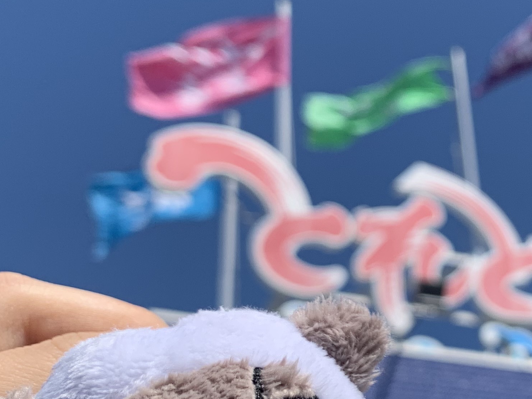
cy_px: 289
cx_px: 622
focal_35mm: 71
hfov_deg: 25.0
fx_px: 1091
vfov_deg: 20.6
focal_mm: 4.25
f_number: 1.8
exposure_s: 1/3185
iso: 25
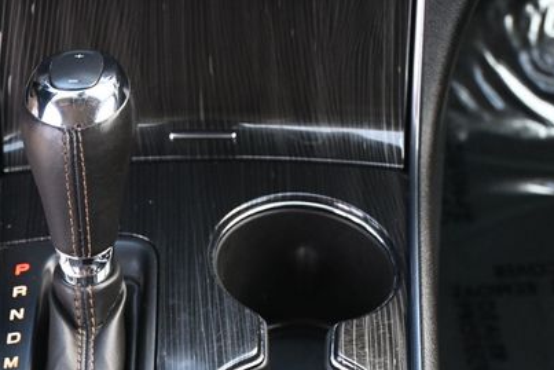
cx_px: 217
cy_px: 292
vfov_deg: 14.7
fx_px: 1428
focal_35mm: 93
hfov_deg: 21.9
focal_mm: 39
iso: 1400
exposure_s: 1/125
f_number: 5.6
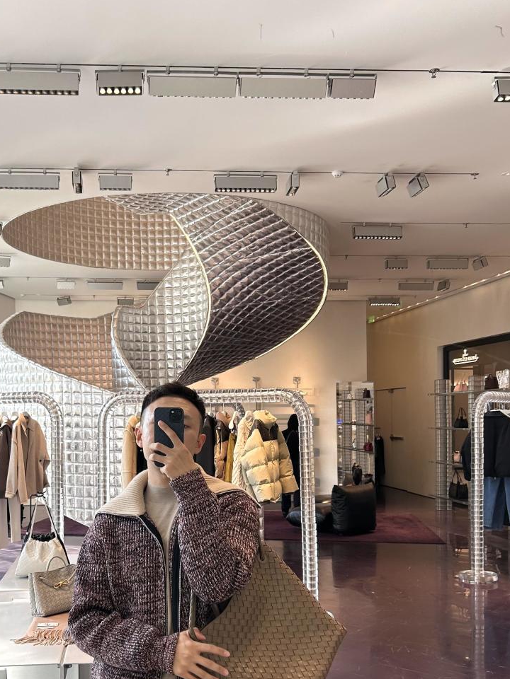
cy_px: 436
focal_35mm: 39
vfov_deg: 47.3
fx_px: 766
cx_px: 148
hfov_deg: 36.2
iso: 50
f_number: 1.5
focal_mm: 5.7
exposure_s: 1/381
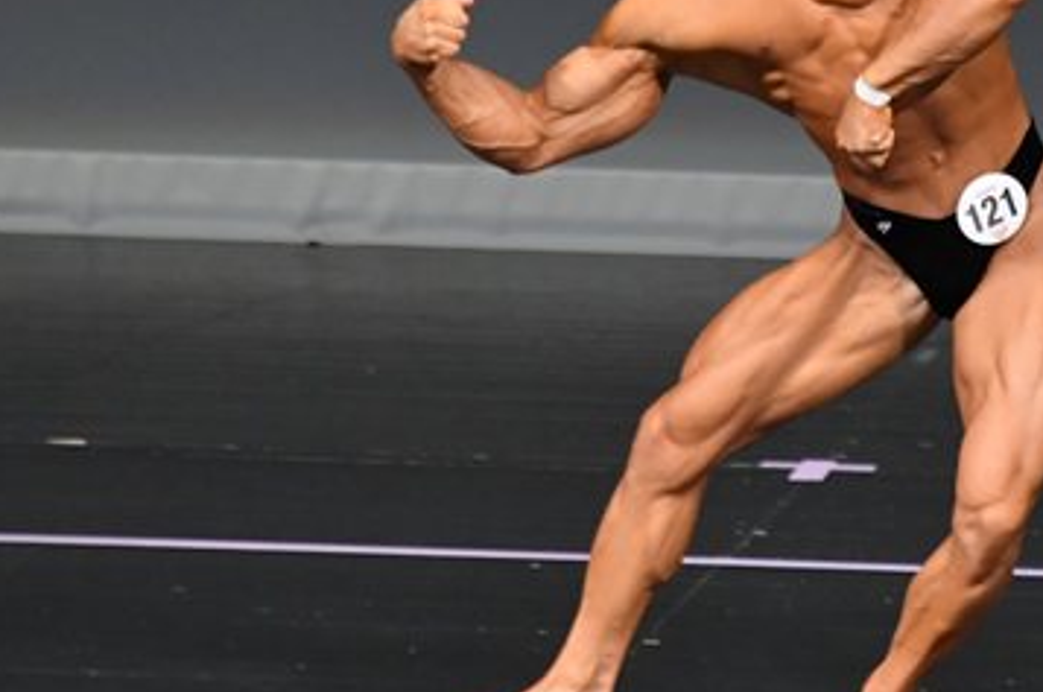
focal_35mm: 750
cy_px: 123
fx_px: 21699
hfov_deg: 2.8
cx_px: 928
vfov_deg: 1.8
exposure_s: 1/400
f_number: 5.6
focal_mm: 230
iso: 4000
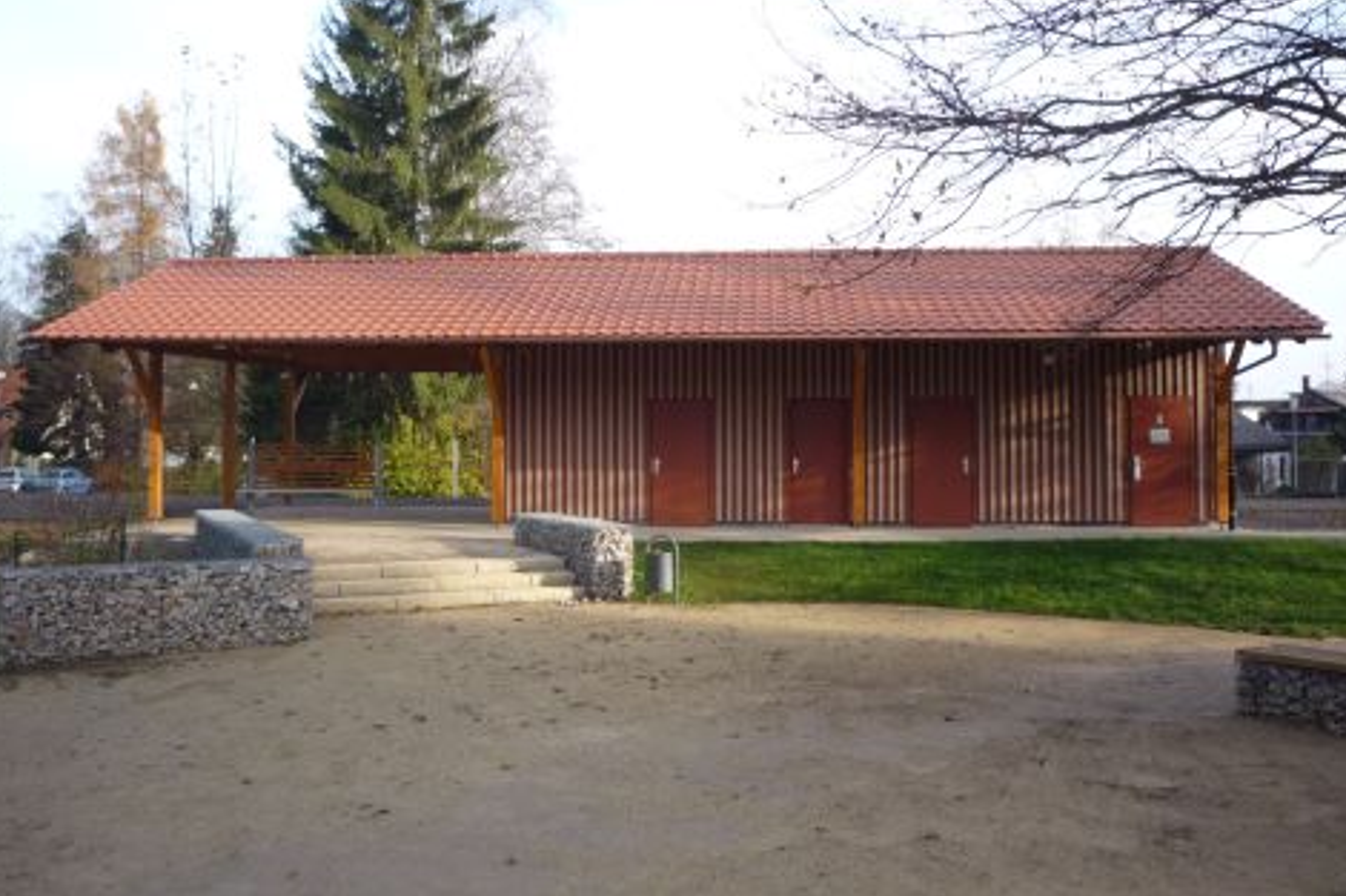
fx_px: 1271
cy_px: 384
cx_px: 670
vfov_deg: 38.8
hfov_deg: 55.8
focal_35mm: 34
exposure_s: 1/125
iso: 100
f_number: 4
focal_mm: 5.2
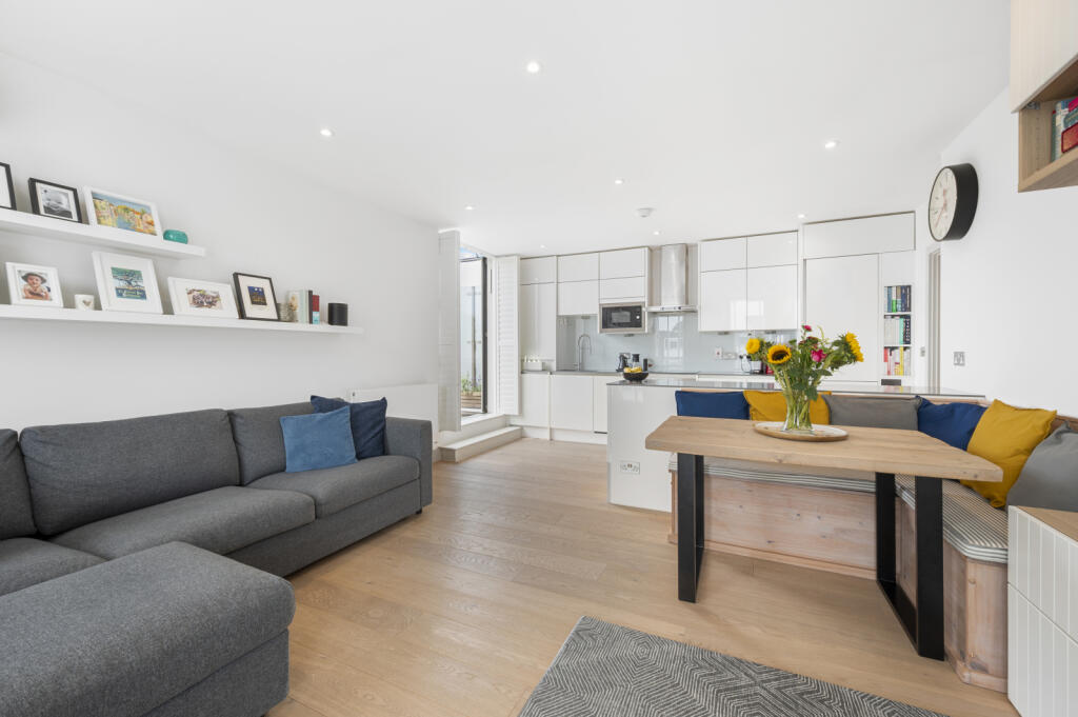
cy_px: 358
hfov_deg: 104.3
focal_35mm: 14
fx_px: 419
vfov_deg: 81.1
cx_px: 539
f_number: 16
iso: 200
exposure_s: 1/2.5
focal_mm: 14
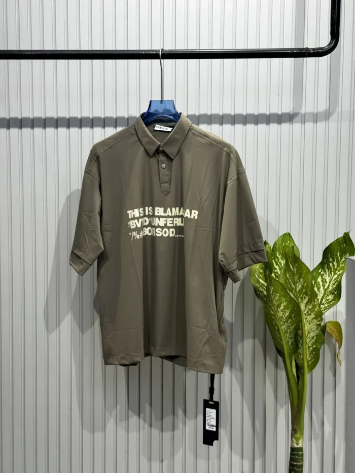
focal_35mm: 48
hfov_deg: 30.3
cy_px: 236
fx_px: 656
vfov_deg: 39.7
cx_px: 178
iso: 50
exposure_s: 1/121
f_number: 1.78
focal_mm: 6.76
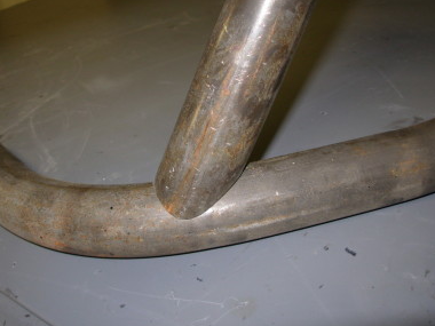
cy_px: 160
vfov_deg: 36.0
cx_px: 211
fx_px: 503
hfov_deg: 46.8
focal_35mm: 40
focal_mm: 6.3
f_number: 2.9
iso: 50
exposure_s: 1/32
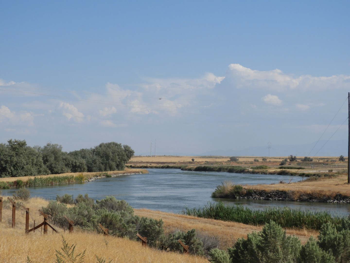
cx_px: 175
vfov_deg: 15.6
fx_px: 961
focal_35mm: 95
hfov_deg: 20.7
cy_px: 132
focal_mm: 17
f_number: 4.8
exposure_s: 1/1250
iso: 100
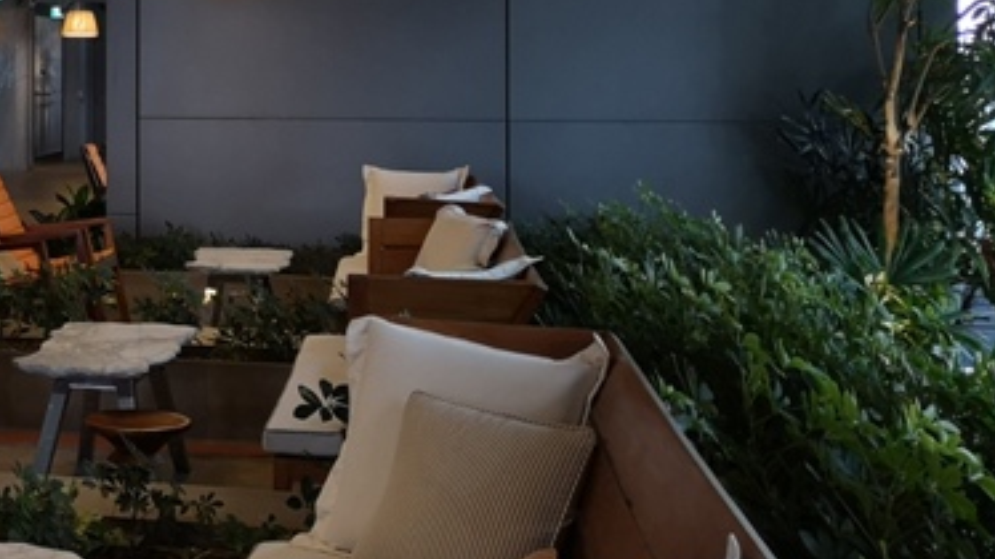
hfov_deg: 30.5
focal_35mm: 63
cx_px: -45
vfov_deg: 18.8
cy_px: 59
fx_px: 1661
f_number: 1.8
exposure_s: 1/25
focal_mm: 3.95
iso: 320
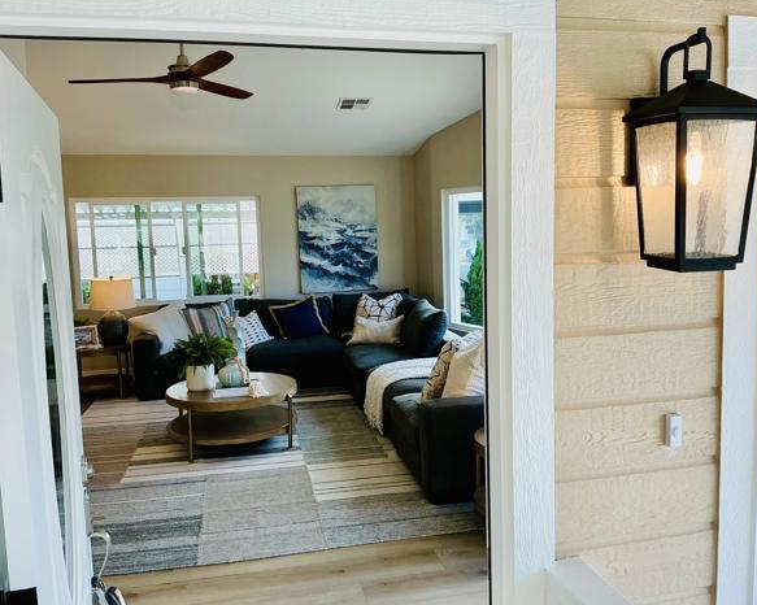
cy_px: 295
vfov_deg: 48.5
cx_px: 395
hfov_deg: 58.8
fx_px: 672
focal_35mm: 30
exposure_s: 1/130
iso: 16
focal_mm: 3
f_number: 1.8
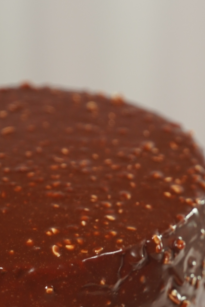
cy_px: 208
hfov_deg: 7.1
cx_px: 151
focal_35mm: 194
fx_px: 1657
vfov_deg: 10.6
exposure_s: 1/200
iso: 640
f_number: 2.8
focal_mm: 75
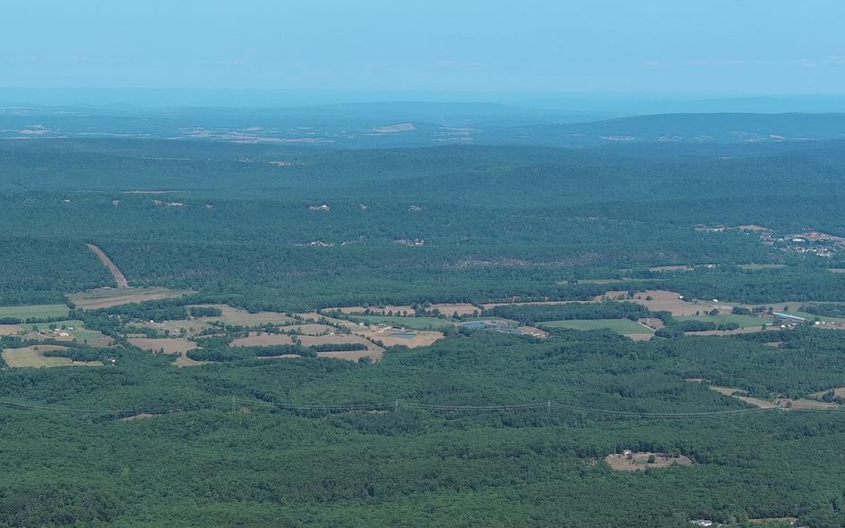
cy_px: 300
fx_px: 1474
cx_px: 272
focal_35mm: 64
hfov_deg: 31.7
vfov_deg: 20.3
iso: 100
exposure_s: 1/1534
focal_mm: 10.57
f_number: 2.8
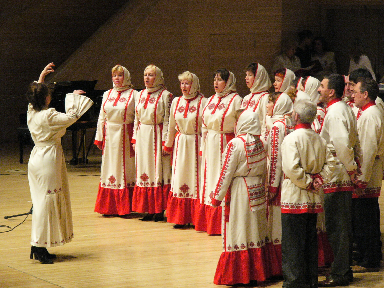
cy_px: 144
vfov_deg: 9.6
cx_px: 192
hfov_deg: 12.8
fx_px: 1708
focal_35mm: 154
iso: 400
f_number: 2.8
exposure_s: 1/200
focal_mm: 25.7
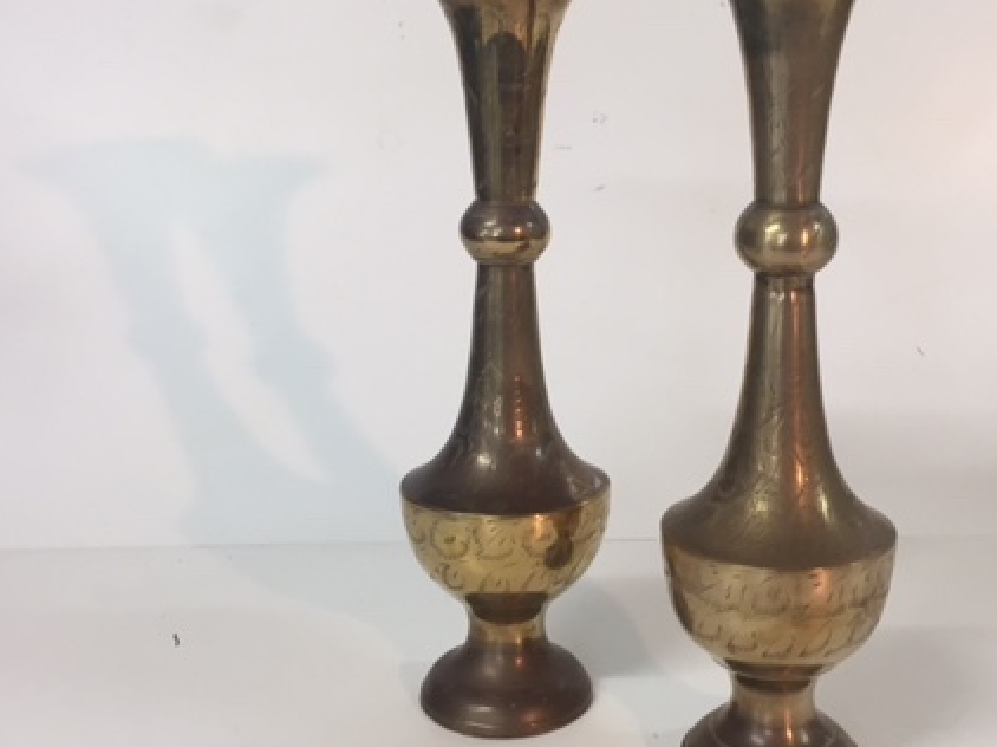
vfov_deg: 32.8
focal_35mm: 44
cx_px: 610
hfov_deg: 42.7
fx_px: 1267
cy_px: 338
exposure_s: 1/33
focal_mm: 4.15
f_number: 2.2
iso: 40
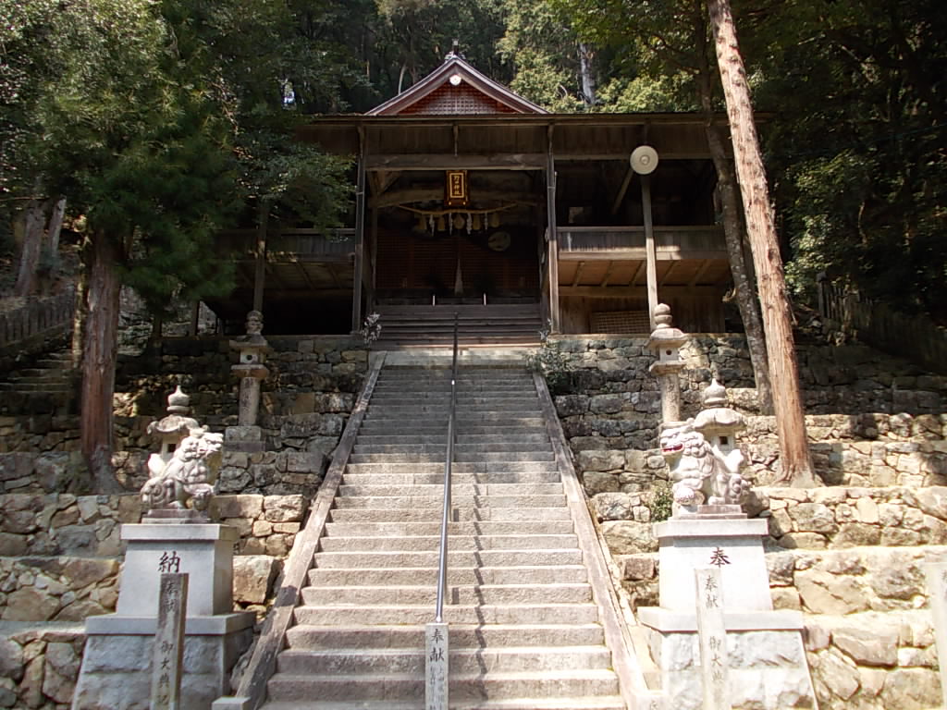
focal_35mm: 28
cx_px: 474
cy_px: 355
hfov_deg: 63.4
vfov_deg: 49.7
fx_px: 766
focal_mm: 4
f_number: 2.7
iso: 80
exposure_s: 1/250
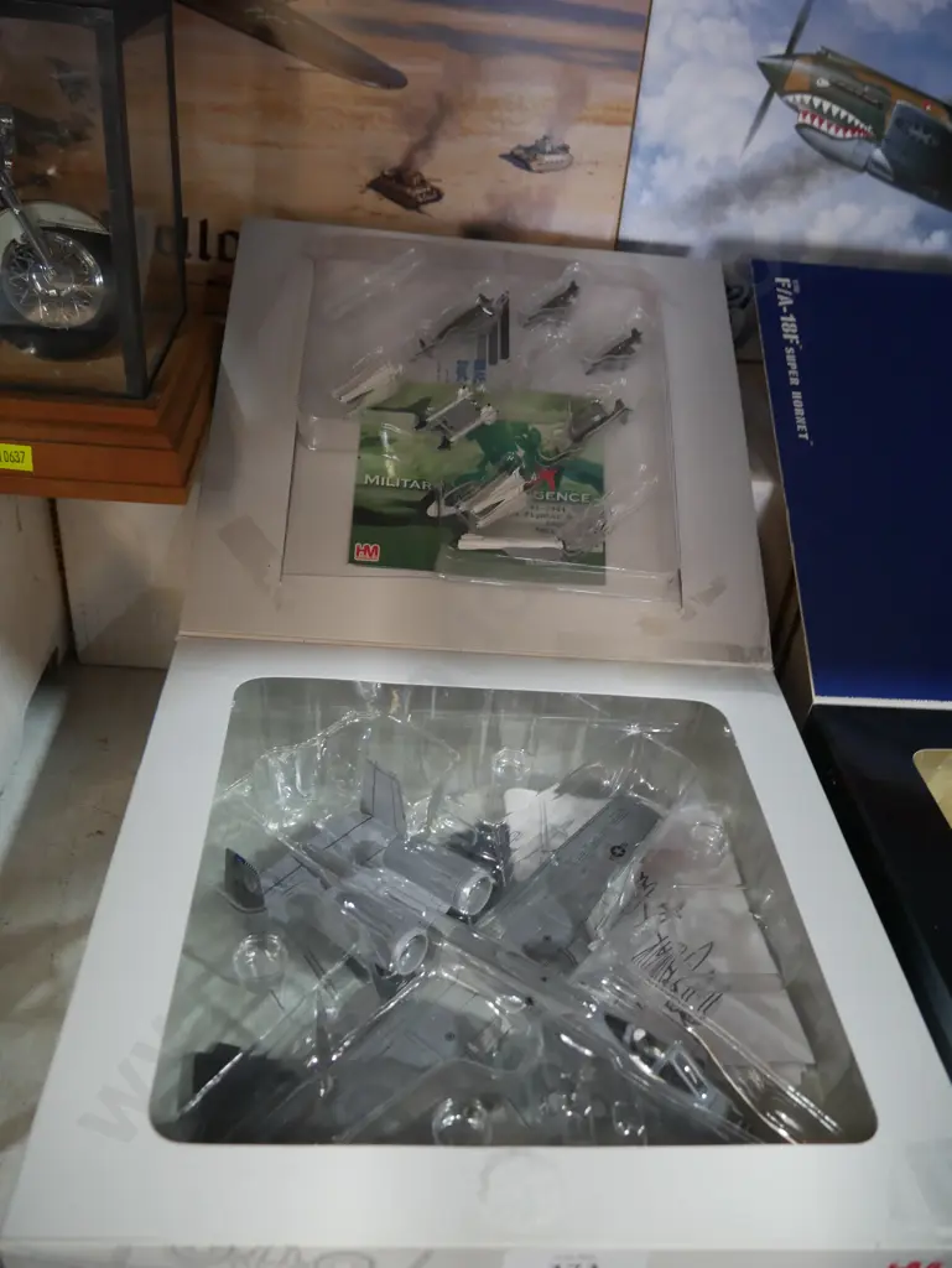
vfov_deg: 63.4
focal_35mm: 28
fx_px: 1026
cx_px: 476
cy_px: 634
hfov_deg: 49.8
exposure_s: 1/60
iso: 640
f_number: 3.5
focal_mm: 14
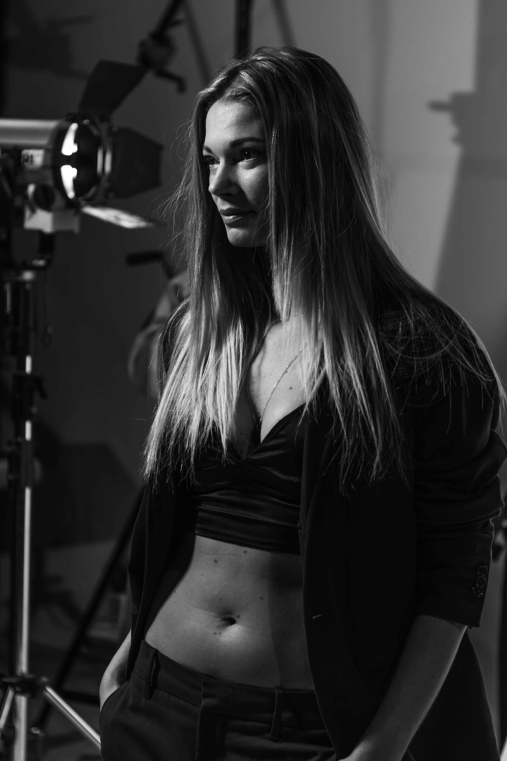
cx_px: 254
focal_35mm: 105
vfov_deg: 19.5
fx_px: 2218
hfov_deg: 13.0
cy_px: 380
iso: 250
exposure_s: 1/200
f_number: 2.8
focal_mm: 70
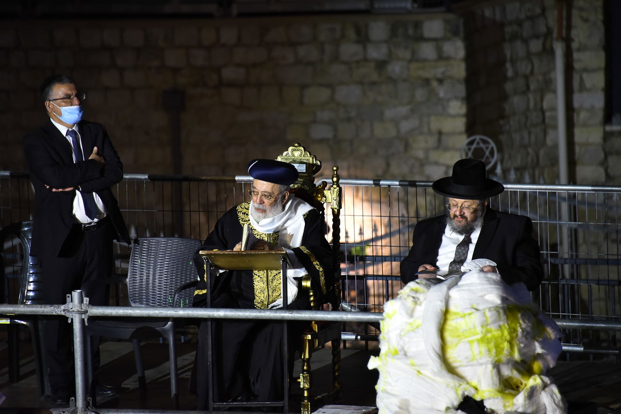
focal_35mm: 300
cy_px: 207
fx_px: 5174
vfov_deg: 4.6
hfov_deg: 6.9
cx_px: 310
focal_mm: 300
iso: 2500
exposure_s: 1/200
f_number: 5.6
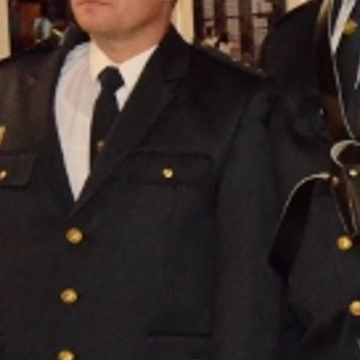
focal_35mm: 194
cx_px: 940
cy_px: 328
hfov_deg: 8.1
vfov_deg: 9.0
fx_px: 2283
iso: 6400
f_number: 8
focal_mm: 26
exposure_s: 1/60
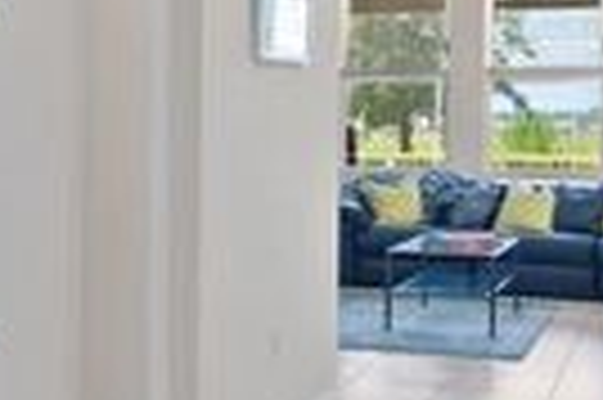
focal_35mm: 79
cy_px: 115
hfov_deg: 24.6
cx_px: 16
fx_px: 1322
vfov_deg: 17.2
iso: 400
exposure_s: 1/6
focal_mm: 10
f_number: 4.5
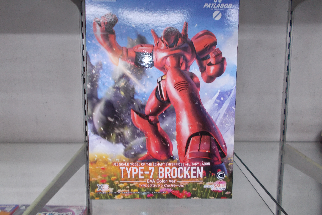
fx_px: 250
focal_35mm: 28
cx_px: 157
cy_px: 98
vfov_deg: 46.4
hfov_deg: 65.5
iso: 200
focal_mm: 4.6
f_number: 3.2
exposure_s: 1/25
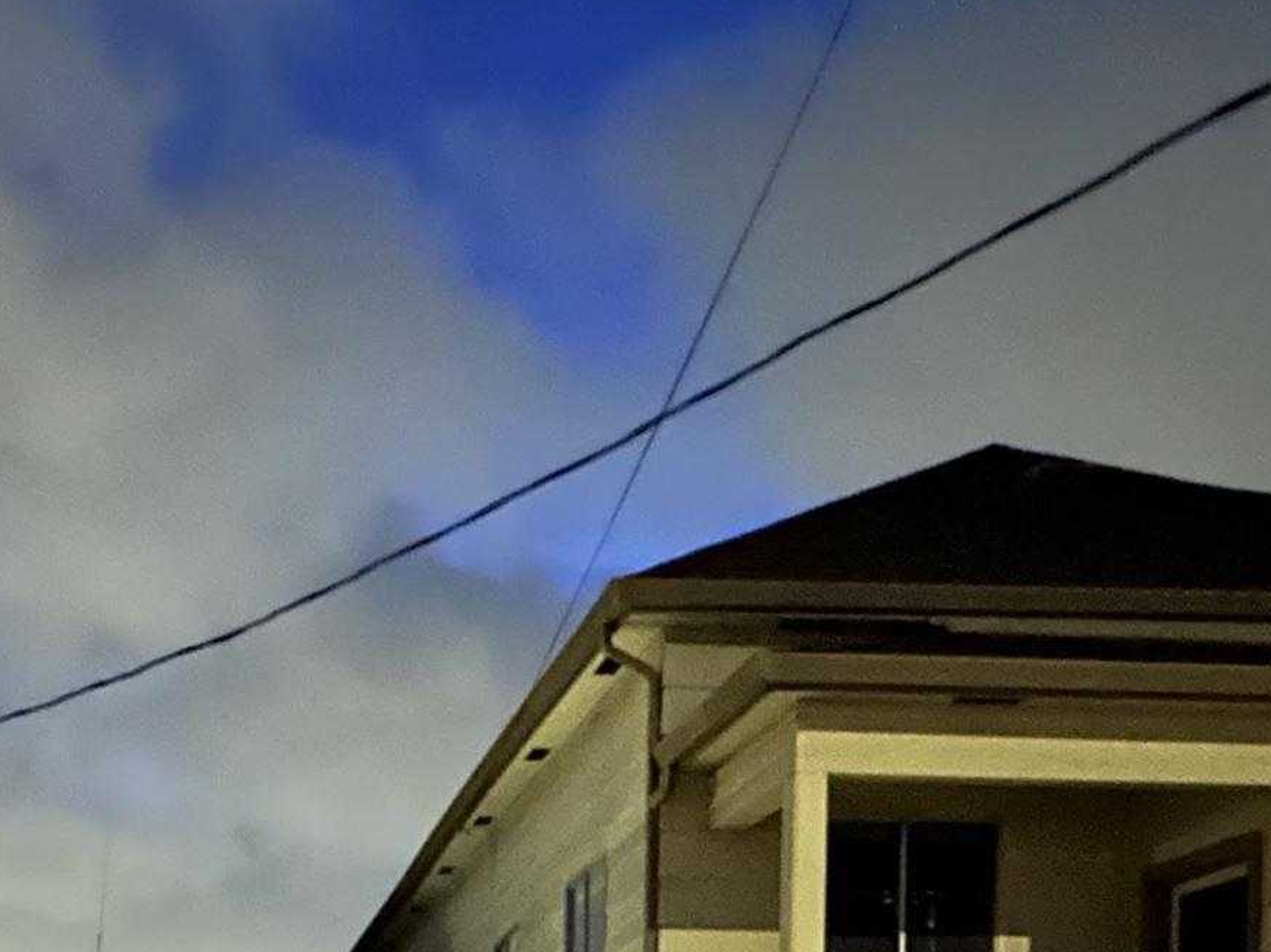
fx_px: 1799
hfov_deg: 37.3
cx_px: 221
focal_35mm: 49
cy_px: 1260
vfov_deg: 25.3
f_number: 2.2
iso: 1600
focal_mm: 2.22
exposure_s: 1/8
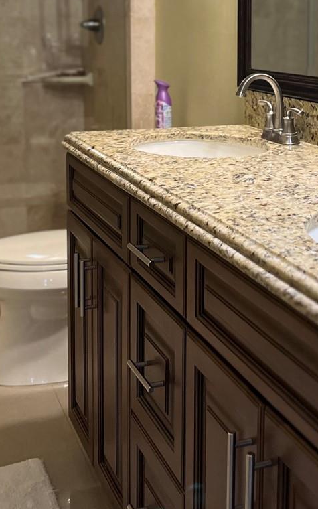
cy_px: 123
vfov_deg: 34.3
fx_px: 804
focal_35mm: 58
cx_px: 208
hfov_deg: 22.3
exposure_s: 1/60
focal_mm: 5.1
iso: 125
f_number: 1.6
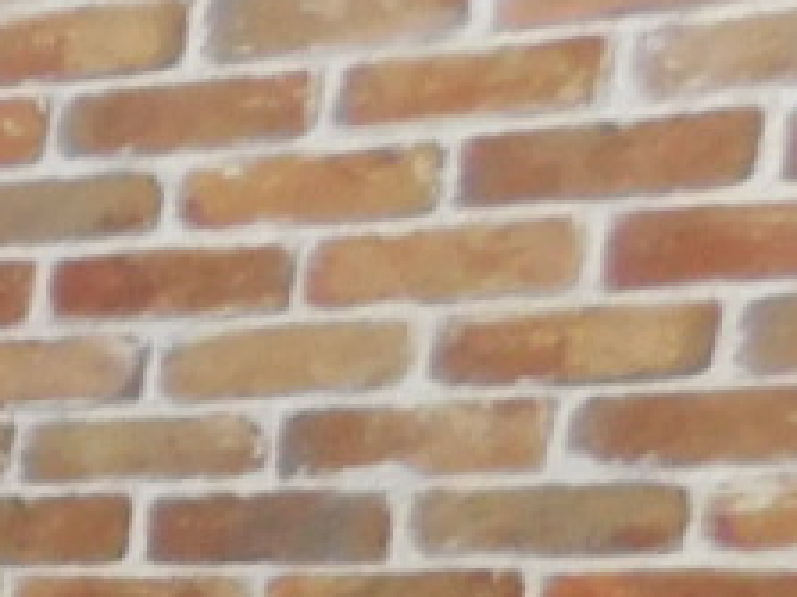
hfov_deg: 8.5
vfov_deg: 7.9
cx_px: -2030
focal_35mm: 165
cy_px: 1737
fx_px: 3797
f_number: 3
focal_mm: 4
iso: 160
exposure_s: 1/30
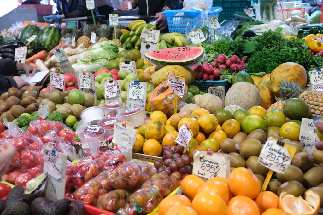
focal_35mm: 39
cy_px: 108
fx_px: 350
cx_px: 162
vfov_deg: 34.2
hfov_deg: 49.5
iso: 400
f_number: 3.6
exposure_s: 1/28
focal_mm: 26.3
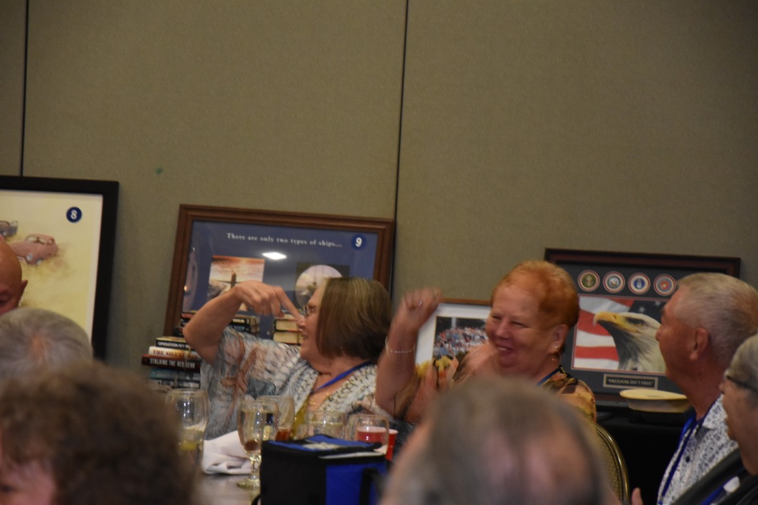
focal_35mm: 158
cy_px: 252
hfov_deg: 13.0
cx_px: 379
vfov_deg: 8.7
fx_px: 3316
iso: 2200
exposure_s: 1/60
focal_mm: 105
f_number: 5.6
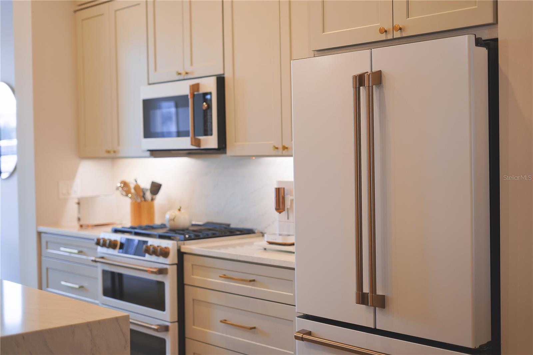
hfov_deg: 39.6
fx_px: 740
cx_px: 266
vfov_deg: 27.0
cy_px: 178
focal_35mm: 50
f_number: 2
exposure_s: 1/50
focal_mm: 50
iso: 100
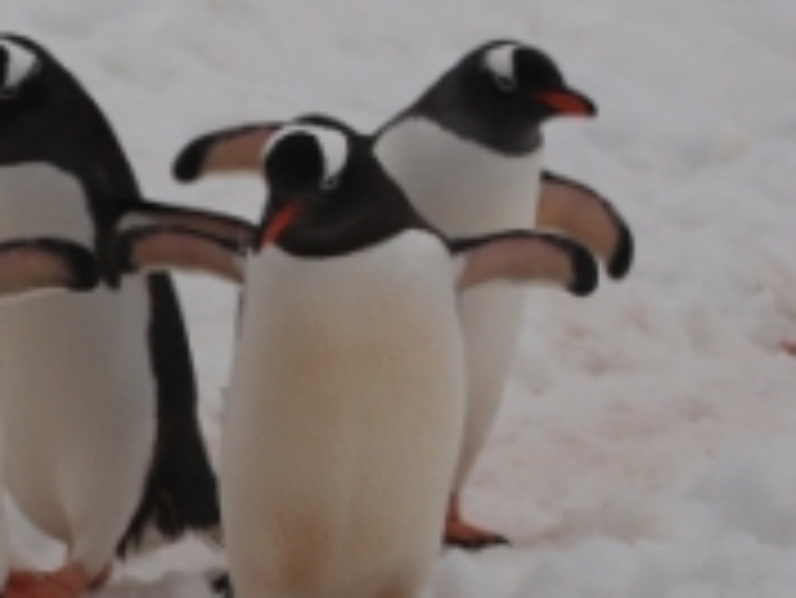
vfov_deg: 5.8
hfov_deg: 7.7
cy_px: 400
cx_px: -189
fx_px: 5891
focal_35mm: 256
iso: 160
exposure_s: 1/1000
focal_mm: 70
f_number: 4.5
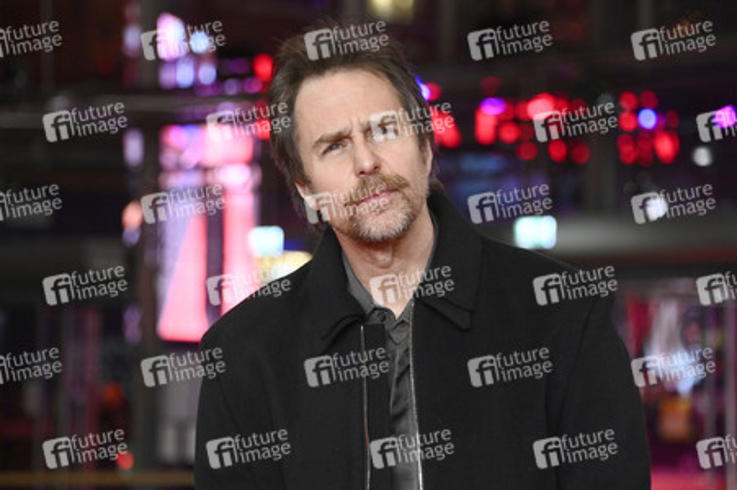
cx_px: 368
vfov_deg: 9.4
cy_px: 245
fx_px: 2966
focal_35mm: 145
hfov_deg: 14.2
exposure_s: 1/250
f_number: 5.6
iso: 5000
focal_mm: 145
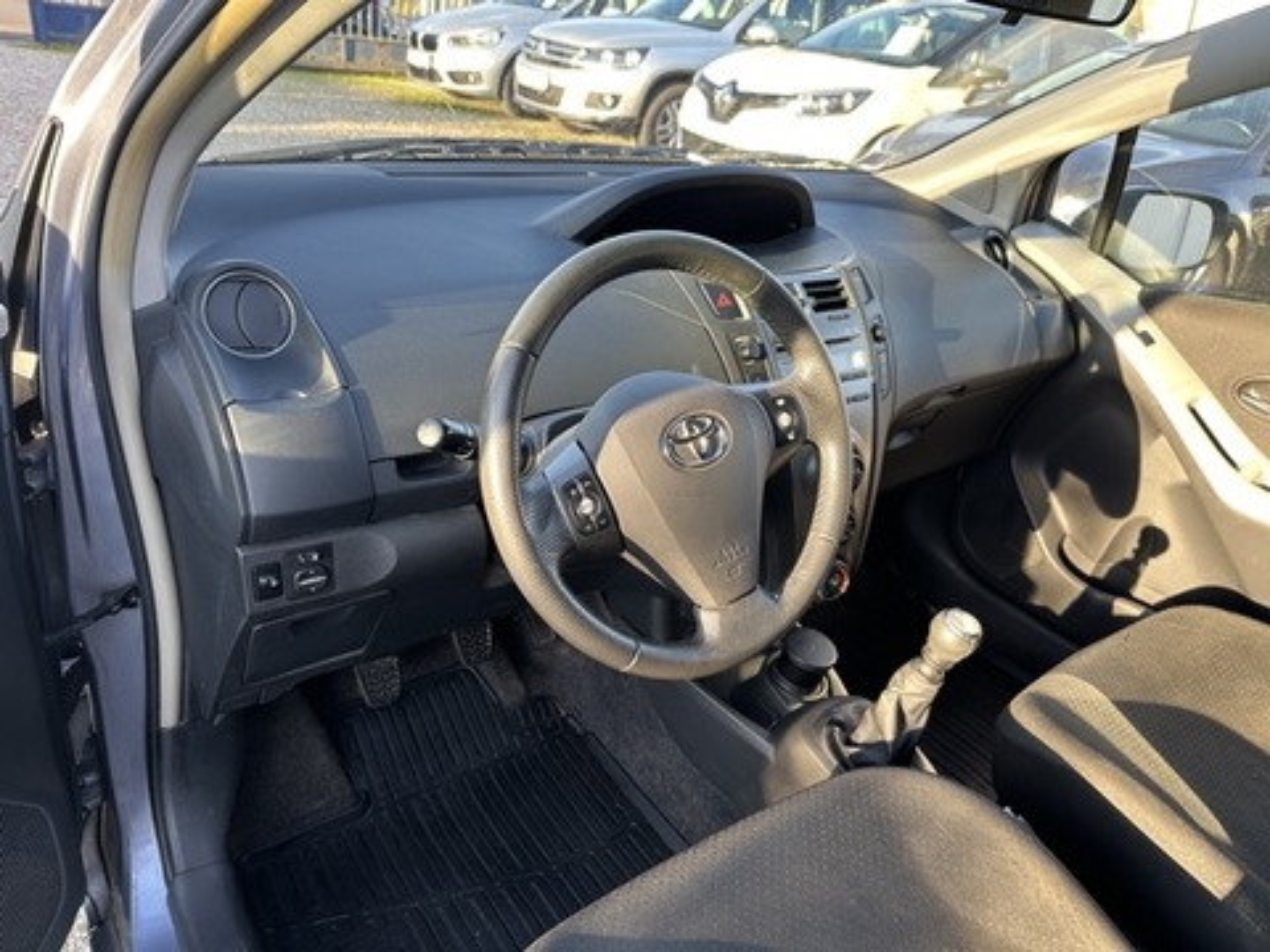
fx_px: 881
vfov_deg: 56.8
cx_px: 635
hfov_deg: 71.6
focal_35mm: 24
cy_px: 476
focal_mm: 6.86
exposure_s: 1/121
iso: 64
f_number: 1.78
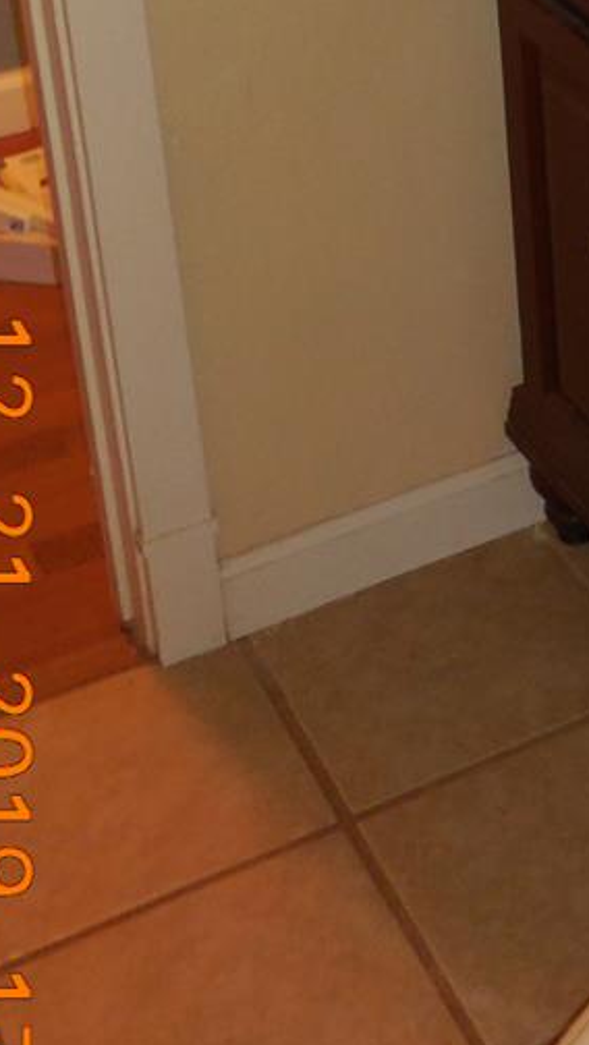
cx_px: 938
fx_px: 2246
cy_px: -176
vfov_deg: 24.1
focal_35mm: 81
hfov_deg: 13.8
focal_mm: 4.5
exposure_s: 1/25
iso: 200
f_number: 3.1
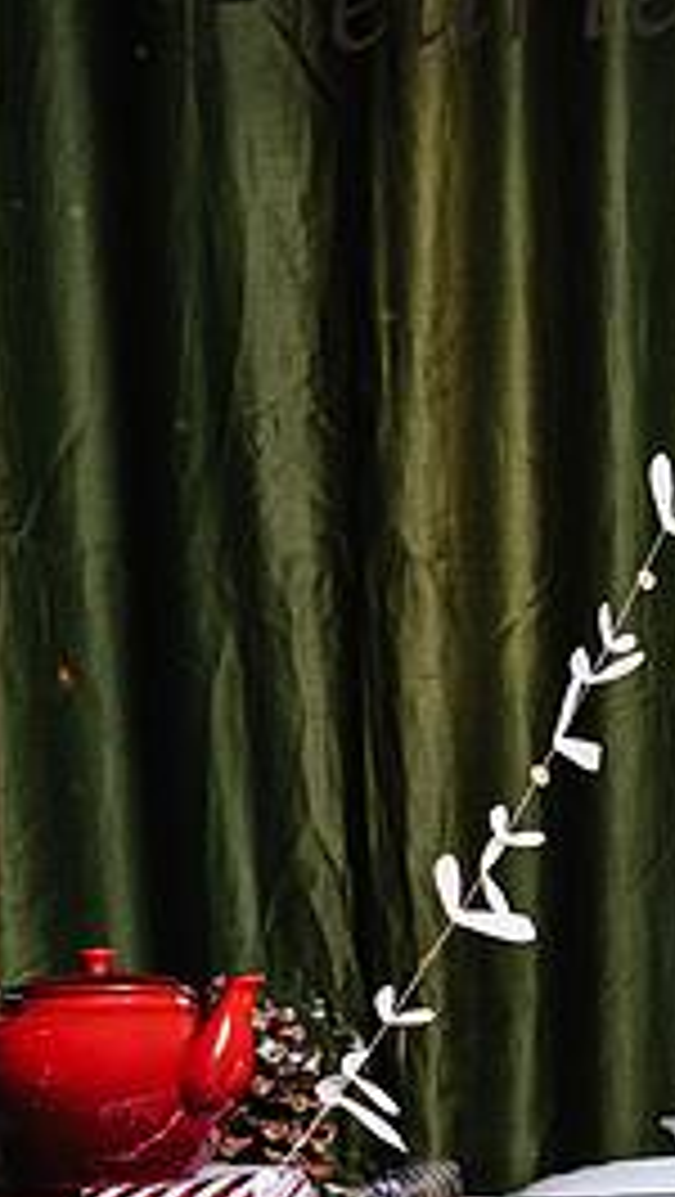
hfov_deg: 5.9
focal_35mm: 205
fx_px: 6511
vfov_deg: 10.4
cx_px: 65
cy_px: 1118
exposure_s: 1/250
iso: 200
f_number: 5.6
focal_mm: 60
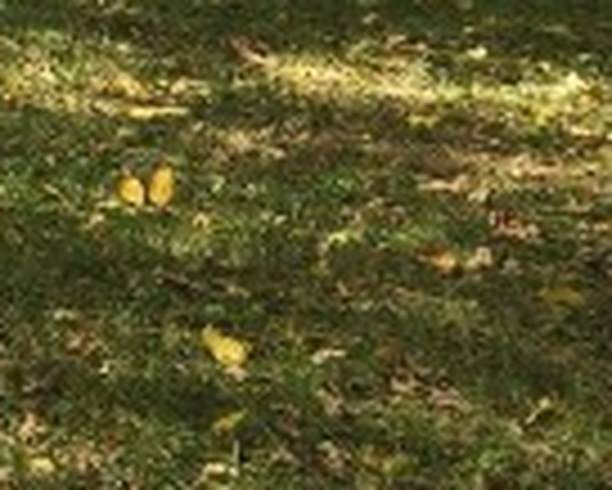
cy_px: -288
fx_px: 3063
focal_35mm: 169
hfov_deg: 8.3
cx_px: -1580
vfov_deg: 8.9
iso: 12
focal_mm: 6.3
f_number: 1.7
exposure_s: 1/180
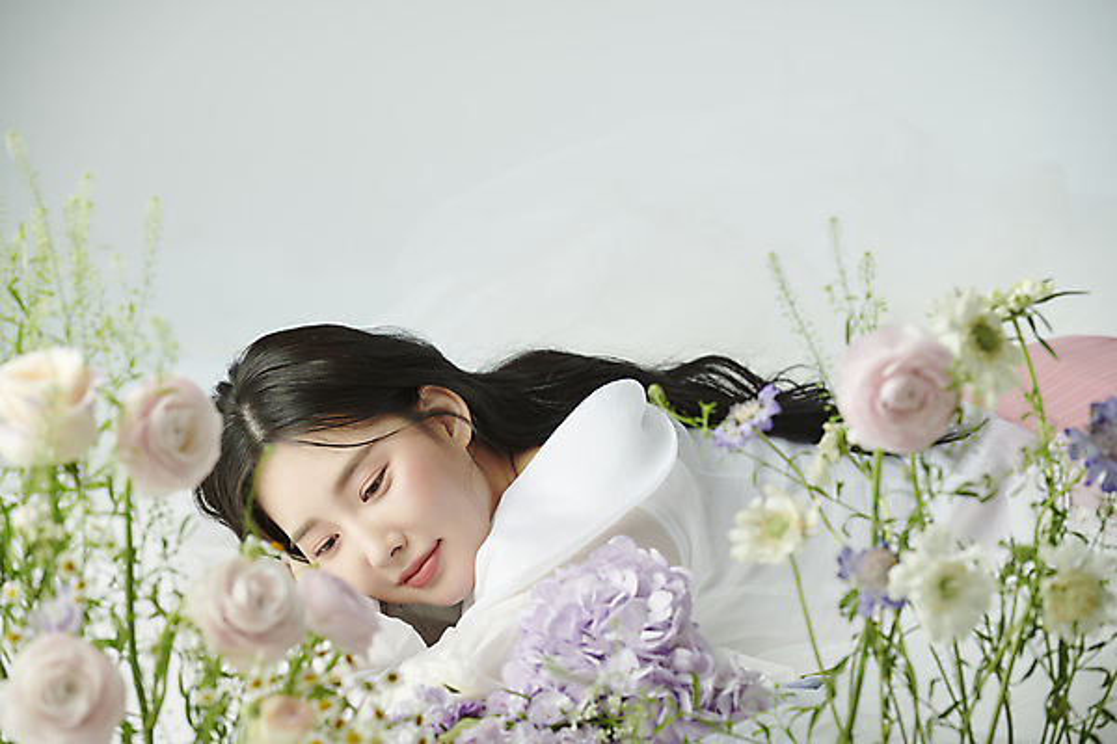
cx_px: 558
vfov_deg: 9.8
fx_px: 4344
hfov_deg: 14.7
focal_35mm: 140
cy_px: 372
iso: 64
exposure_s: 1/125
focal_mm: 140
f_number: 5.6
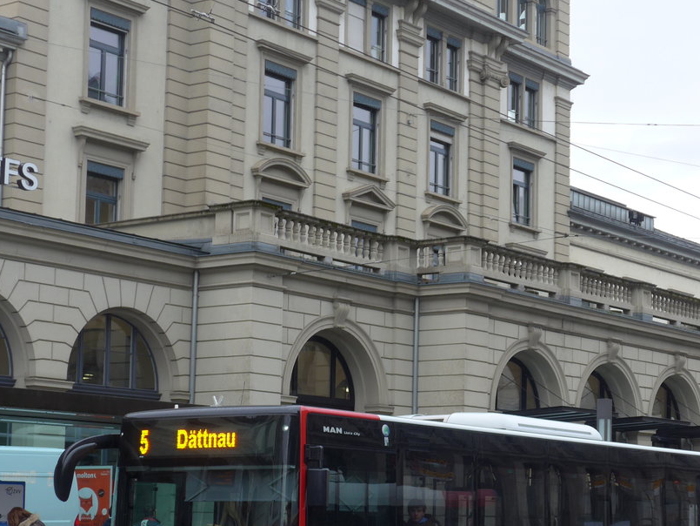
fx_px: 1658
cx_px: 485
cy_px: 383
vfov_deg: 17.9
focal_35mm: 82
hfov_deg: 23.7
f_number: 3.4
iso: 80
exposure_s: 1/100
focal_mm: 11.3
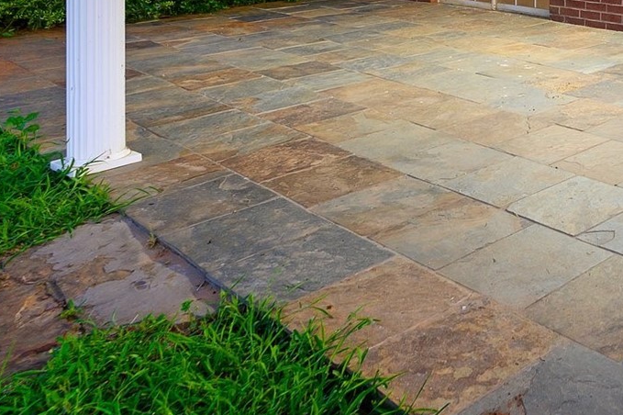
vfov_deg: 27.9
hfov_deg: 36.1
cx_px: 747
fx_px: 726
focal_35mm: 42
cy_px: -81
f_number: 10
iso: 320
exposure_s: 1/2
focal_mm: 14
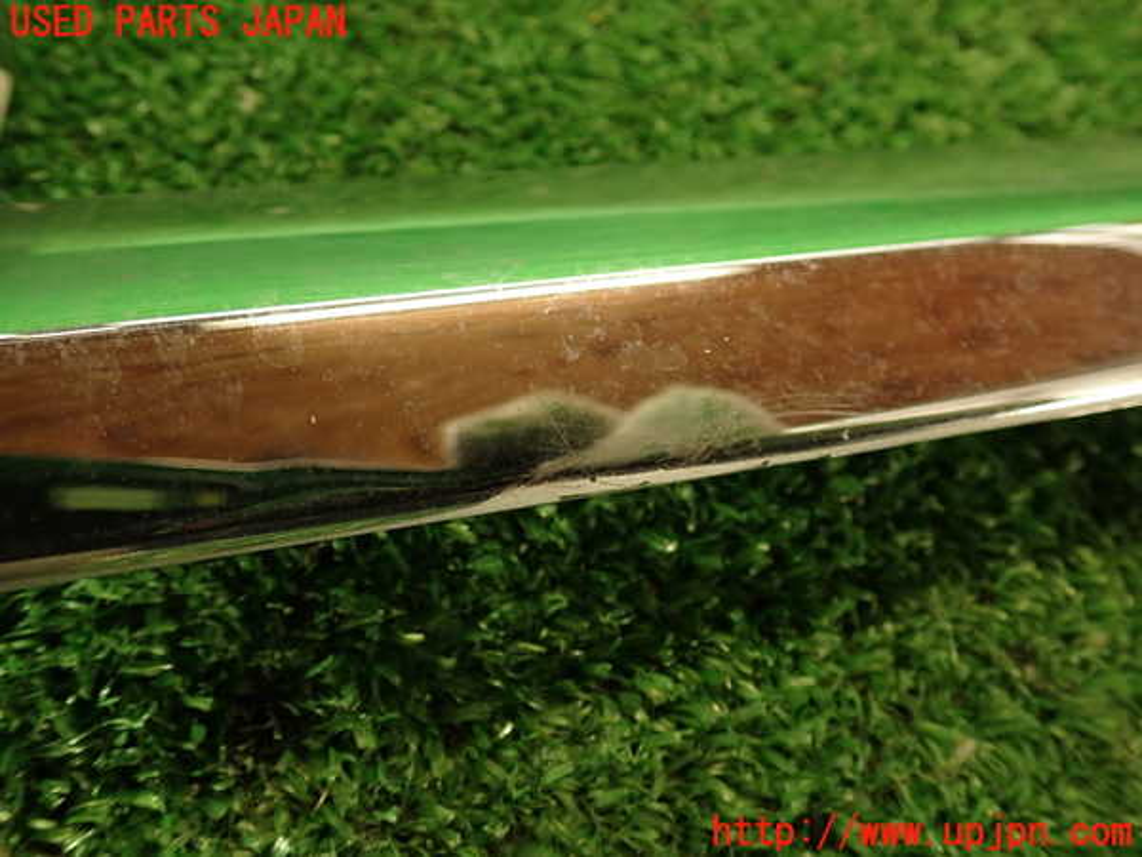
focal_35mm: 32
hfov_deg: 56.8
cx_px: 571
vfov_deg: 44.2
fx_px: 1056
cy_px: 428
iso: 200
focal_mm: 5.79
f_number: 2.4
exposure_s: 1/40
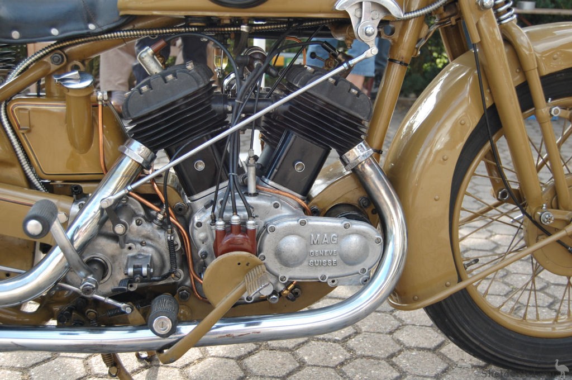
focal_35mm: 46
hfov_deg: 42.4
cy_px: 190
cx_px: 286
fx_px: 738
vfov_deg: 28.9
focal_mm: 31
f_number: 4.5
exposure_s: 1/250
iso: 400
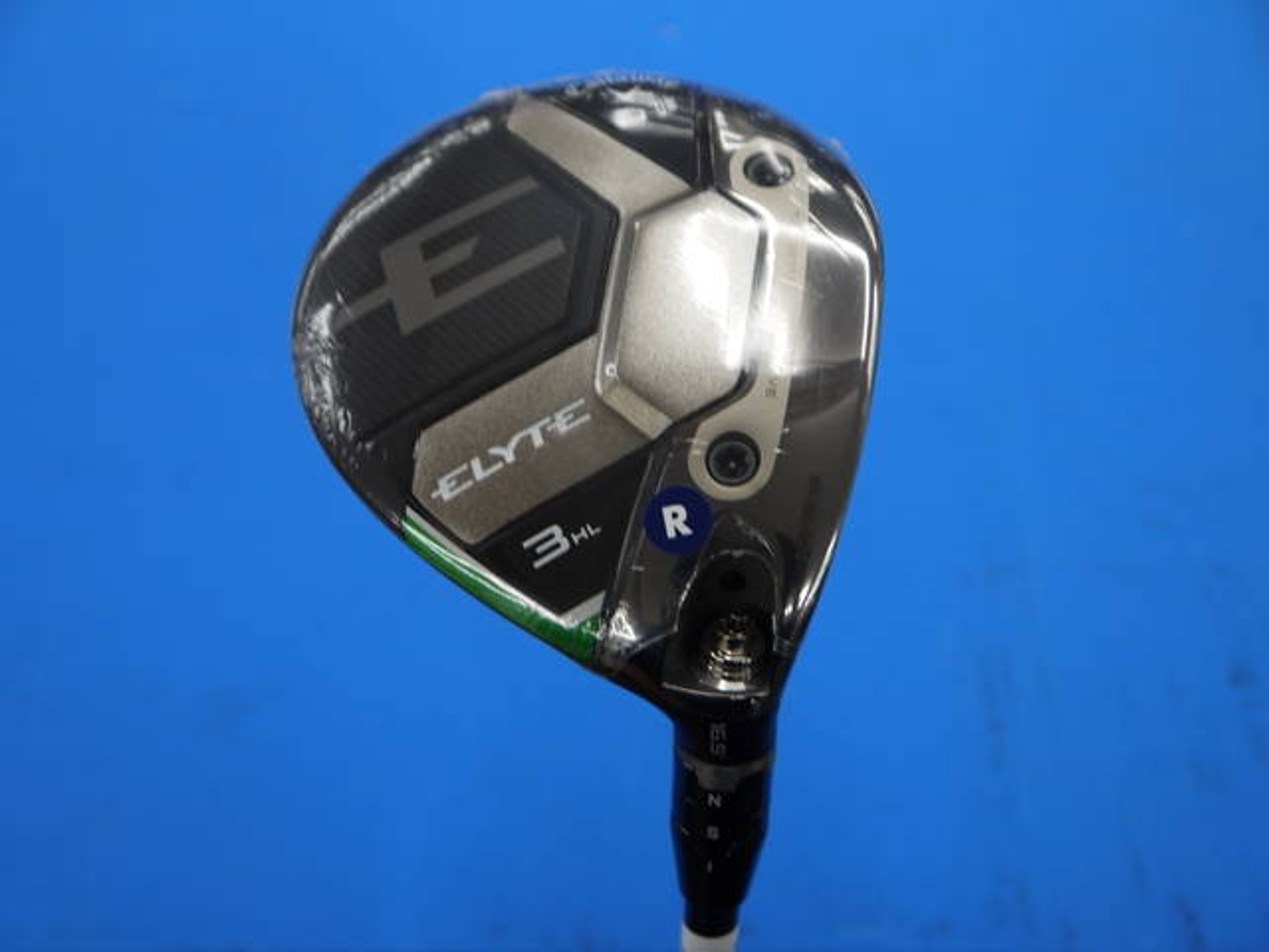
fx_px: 1906
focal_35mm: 52
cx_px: 634
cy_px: 476
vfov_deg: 28.0
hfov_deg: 36.8
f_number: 4.7
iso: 160
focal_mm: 26
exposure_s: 1/80
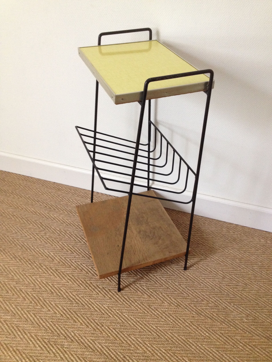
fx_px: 367
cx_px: 136
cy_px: 181
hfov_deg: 40.7
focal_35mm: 35
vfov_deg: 52.6
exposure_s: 1/20
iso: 250
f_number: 2.4
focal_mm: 4.28
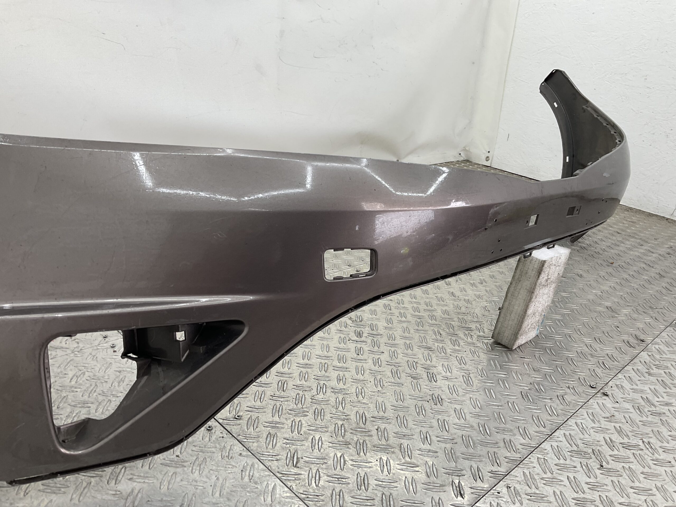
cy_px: 254
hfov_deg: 61.7
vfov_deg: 48.2
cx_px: 338
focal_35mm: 29
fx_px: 566
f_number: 1.8
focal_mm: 3
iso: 25
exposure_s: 1/100
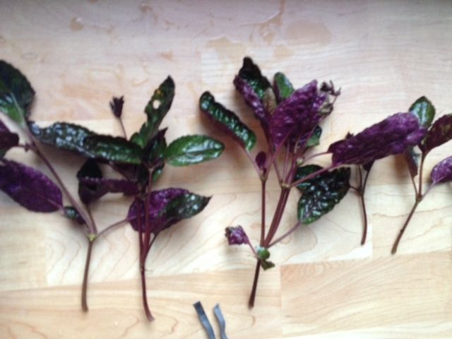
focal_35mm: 35
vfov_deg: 40.7
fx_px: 457
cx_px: 226
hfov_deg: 52.6
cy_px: 170
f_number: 2.4
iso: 200
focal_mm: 4.28
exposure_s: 1/20
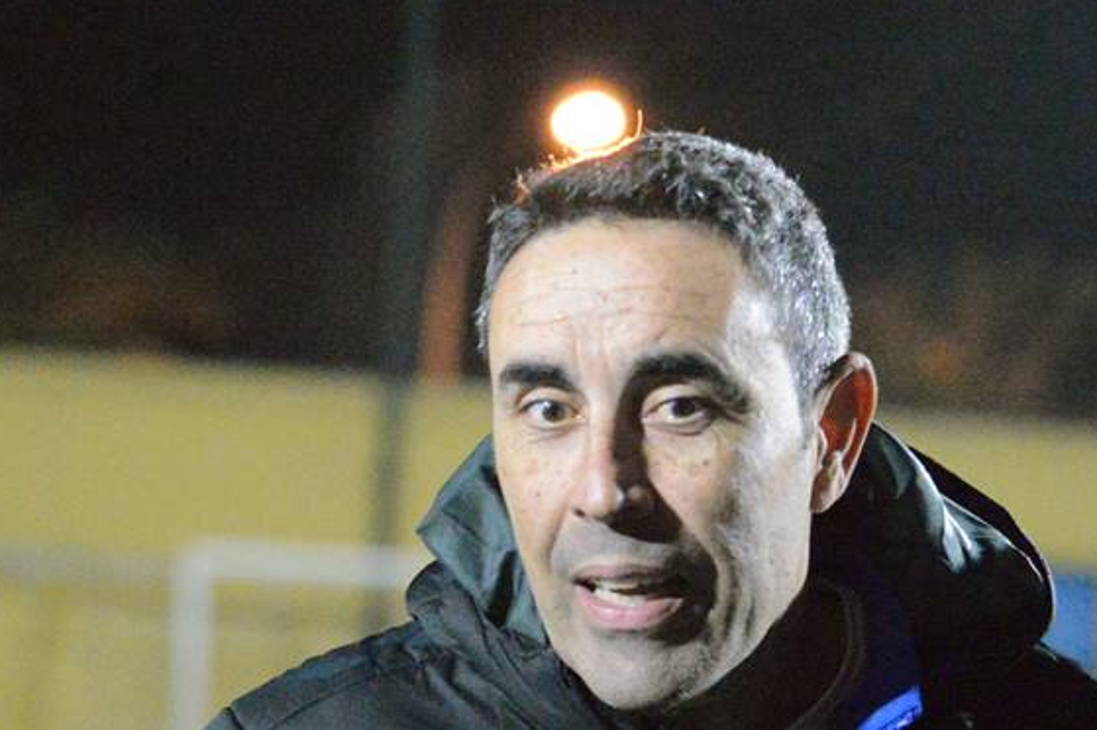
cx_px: 648
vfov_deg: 4.3
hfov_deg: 6.4
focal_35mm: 322
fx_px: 9806
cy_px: 699
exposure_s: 1/320
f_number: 4.8
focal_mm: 100
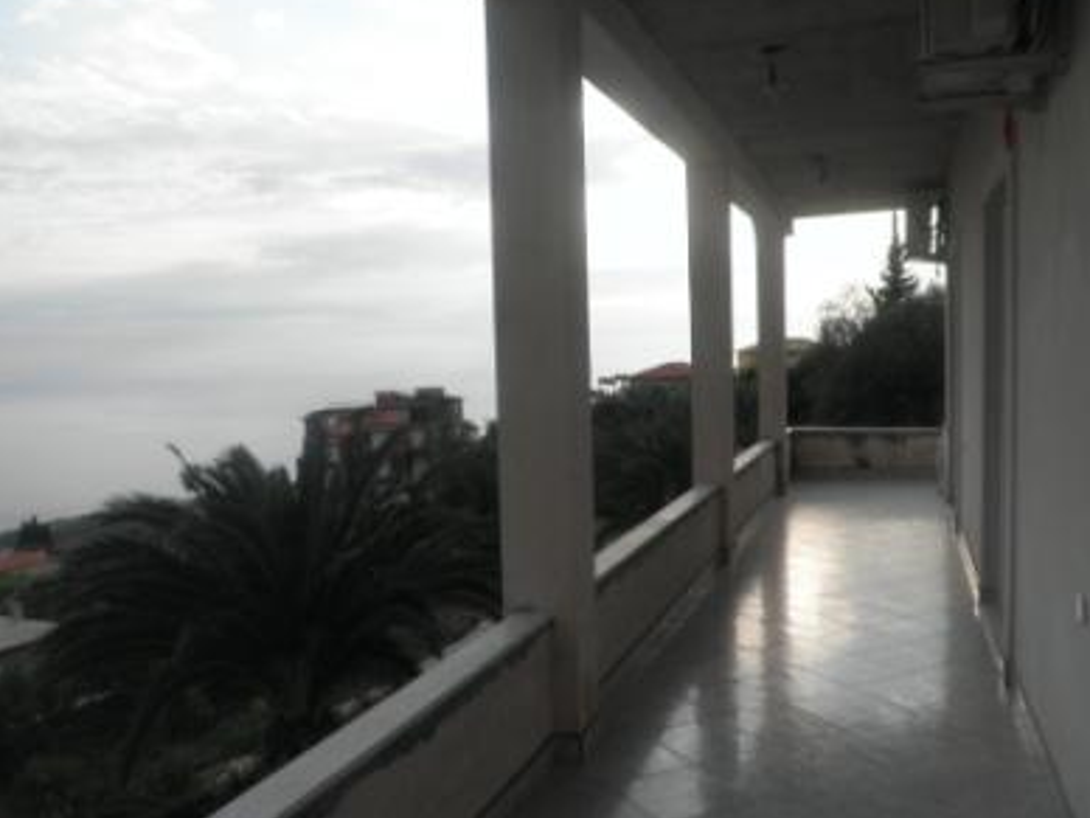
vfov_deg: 46.8
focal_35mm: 30
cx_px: 531
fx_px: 945
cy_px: 436
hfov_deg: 60.0
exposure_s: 1/125
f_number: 7.8
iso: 64
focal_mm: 4.65
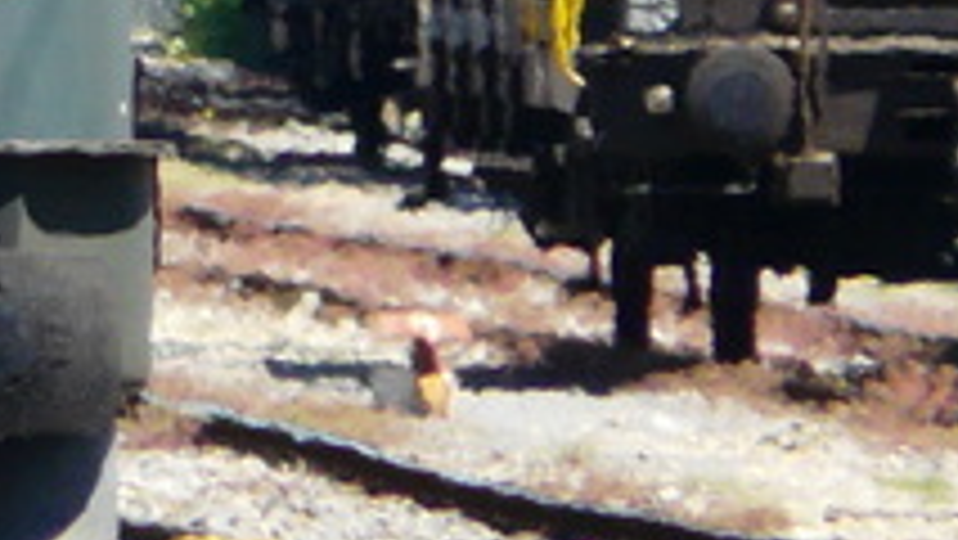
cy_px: -387
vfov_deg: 0.5
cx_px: -738
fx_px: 64063
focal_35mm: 2521
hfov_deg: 0.9
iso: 100
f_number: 5
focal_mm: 81.1
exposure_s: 1/250
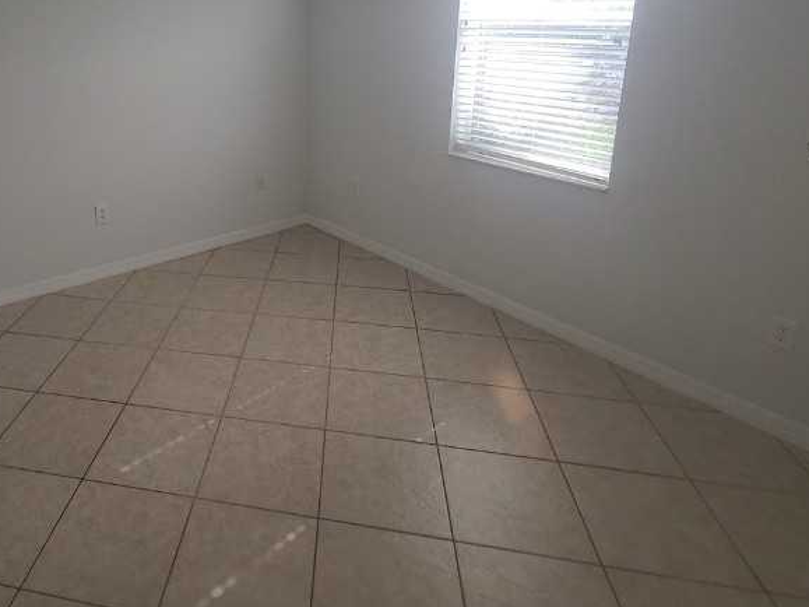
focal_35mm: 23
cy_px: 151
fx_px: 537
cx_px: 225
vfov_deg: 56.0
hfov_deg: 70.1
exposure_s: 1/167
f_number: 2.2
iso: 64
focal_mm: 2.2
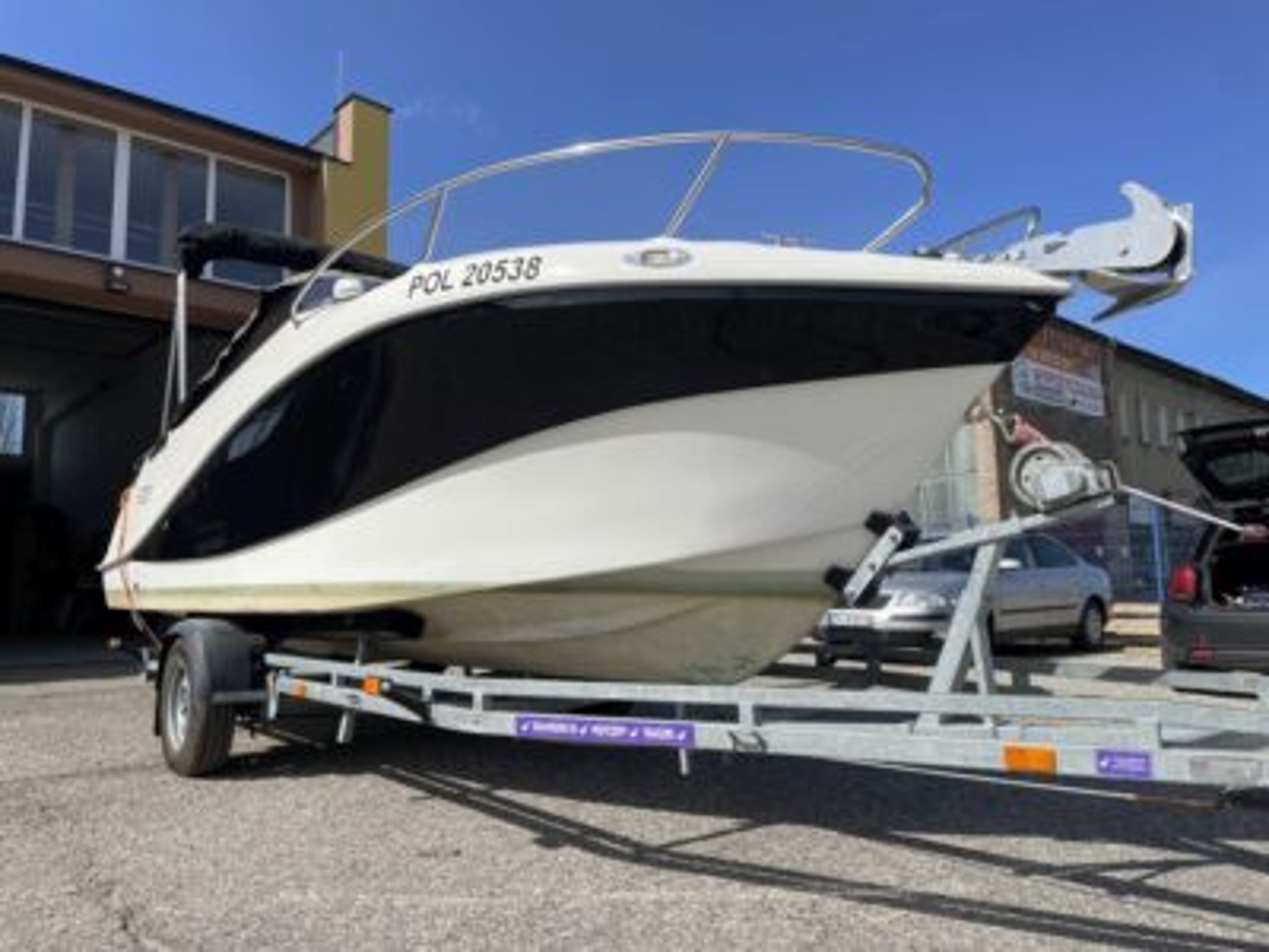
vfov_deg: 53.1
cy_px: 476
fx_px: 953
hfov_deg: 67.3
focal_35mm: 26
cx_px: 634
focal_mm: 4.2
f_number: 1.6
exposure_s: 1/4831
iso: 32
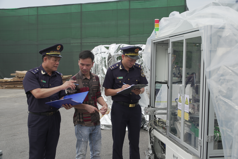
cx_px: 119
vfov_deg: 29.9
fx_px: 298
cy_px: 80
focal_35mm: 45
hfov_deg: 43.6
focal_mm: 45
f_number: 7.1
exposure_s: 1/160
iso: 100
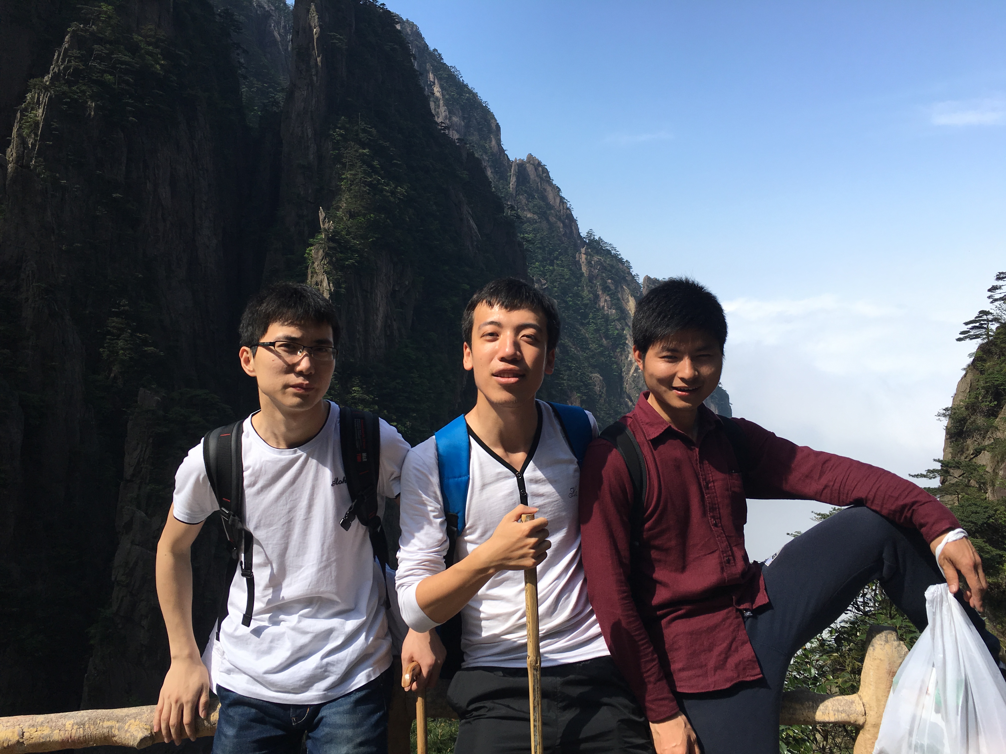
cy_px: 377
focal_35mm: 29
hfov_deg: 61.7
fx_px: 843
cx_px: 503
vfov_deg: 48.2
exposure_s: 1/1789
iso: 25
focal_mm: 4.15
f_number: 2.2
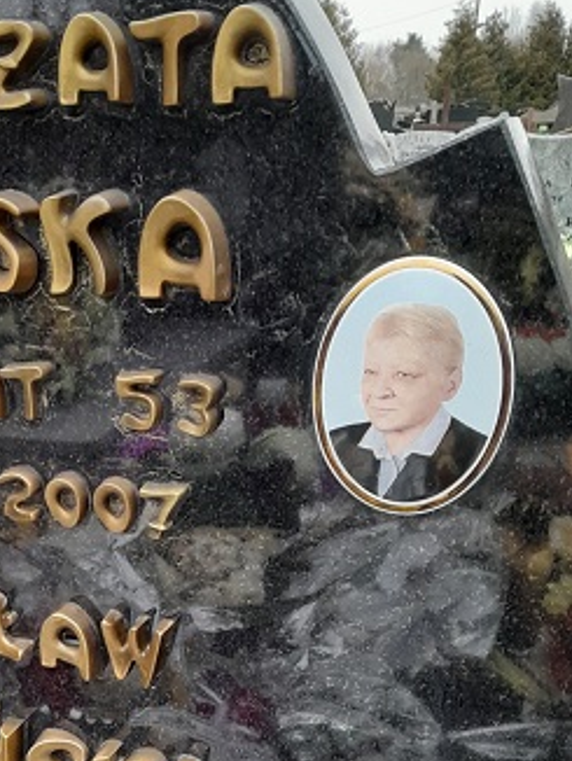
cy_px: 567
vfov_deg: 35.4
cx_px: 51
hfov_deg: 26.6
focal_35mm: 53
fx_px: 1166
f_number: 1.8
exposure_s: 1/50
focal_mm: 4
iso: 250
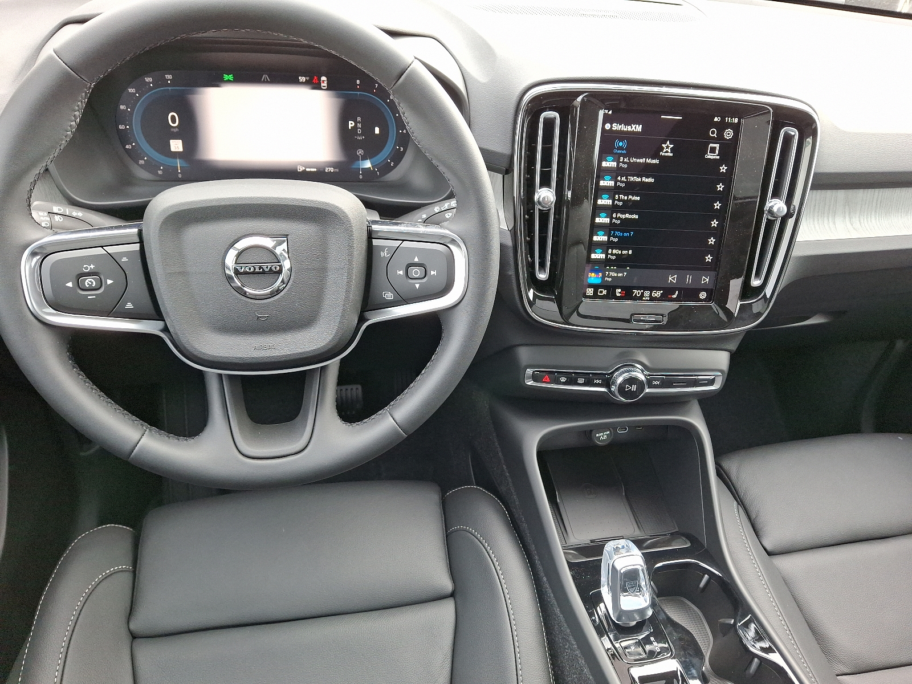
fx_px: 659
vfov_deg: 54.9
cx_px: 456
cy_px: 342
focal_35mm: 25
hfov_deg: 69.4
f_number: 1.8
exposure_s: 1/120
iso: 53
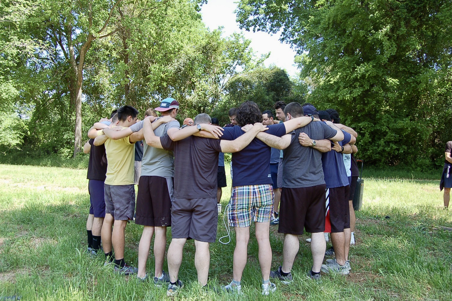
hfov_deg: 55.1
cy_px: 150
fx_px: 433
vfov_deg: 38.3
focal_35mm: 34
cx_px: 226
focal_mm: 23
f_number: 6.3
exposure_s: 1/160
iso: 200
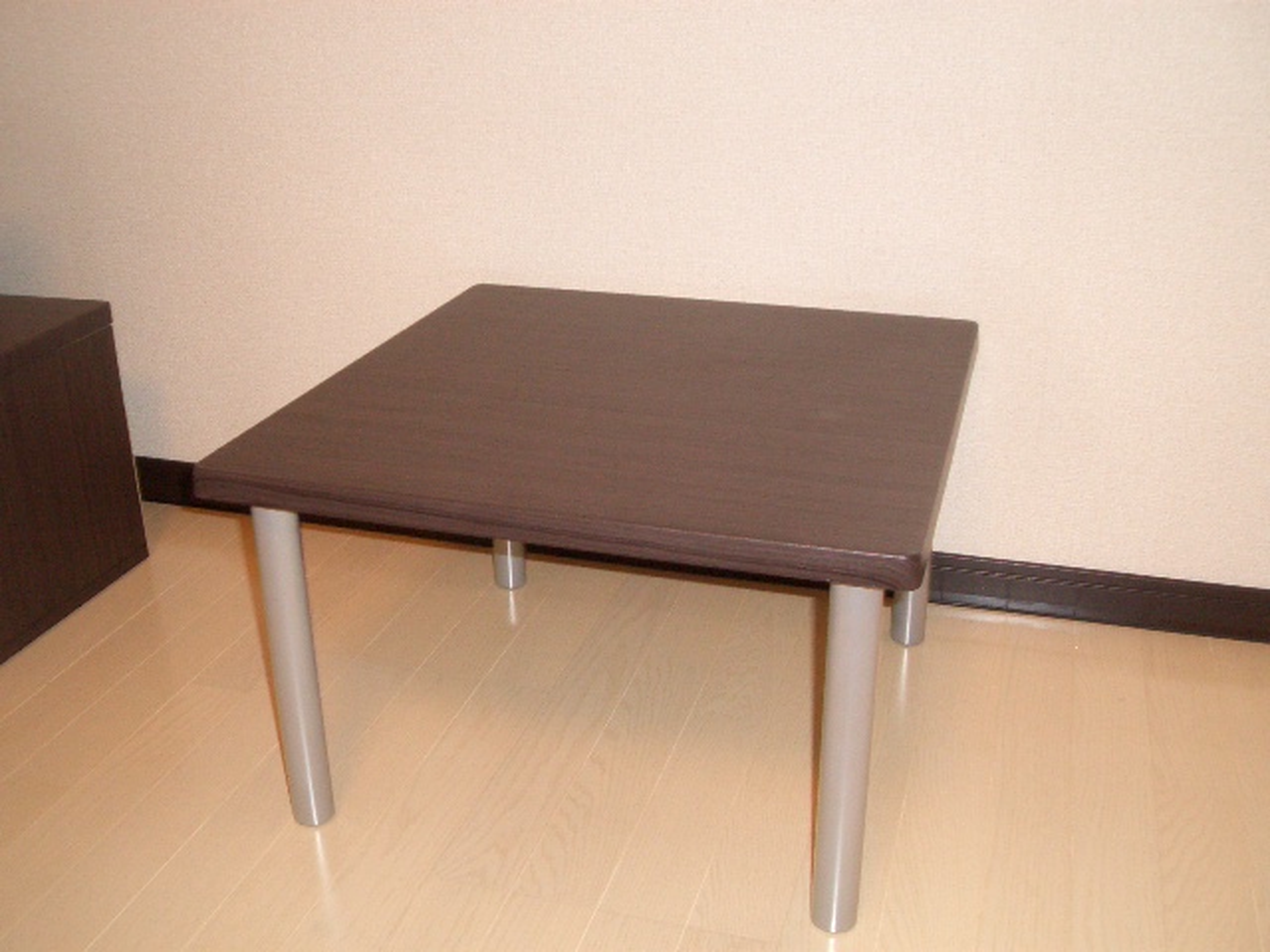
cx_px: 635
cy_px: 476
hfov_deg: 51.4
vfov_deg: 39.7
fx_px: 1321
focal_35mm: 36
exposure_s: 1/40
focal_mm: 4.8
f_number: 4
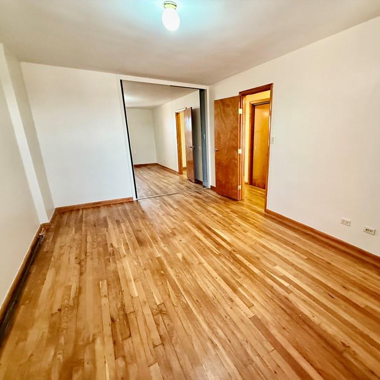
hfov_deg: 83.1
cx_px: 226
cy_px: 194
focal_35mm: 17
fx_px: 211
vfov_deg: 84.0
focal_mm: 2.22
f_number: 2.2
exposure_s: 1/60
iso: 640
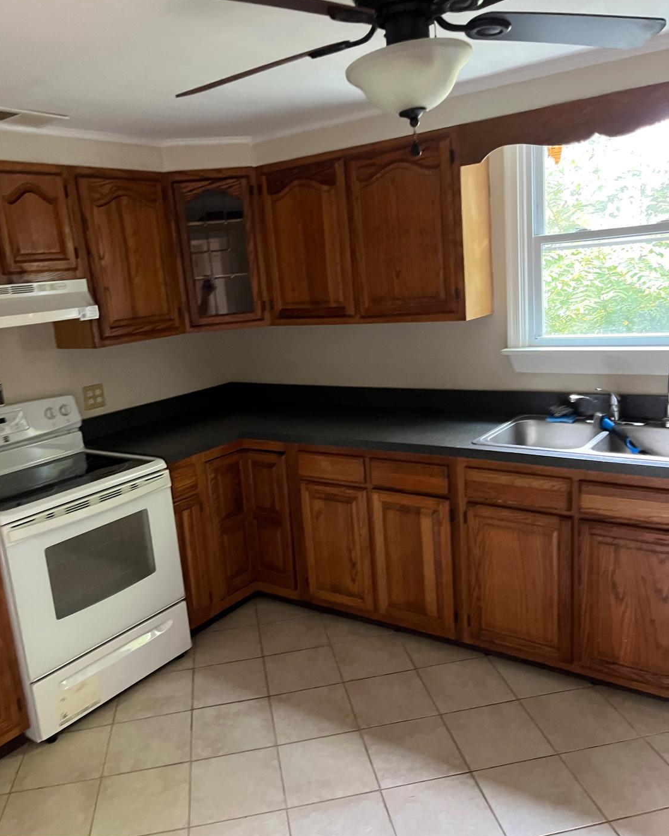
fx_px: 693
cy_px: 426
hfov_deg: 51.5
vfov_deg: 62.2
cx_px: 324
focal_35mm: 28
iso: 640
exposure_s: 1/40
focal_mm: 5.1
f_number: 1.6
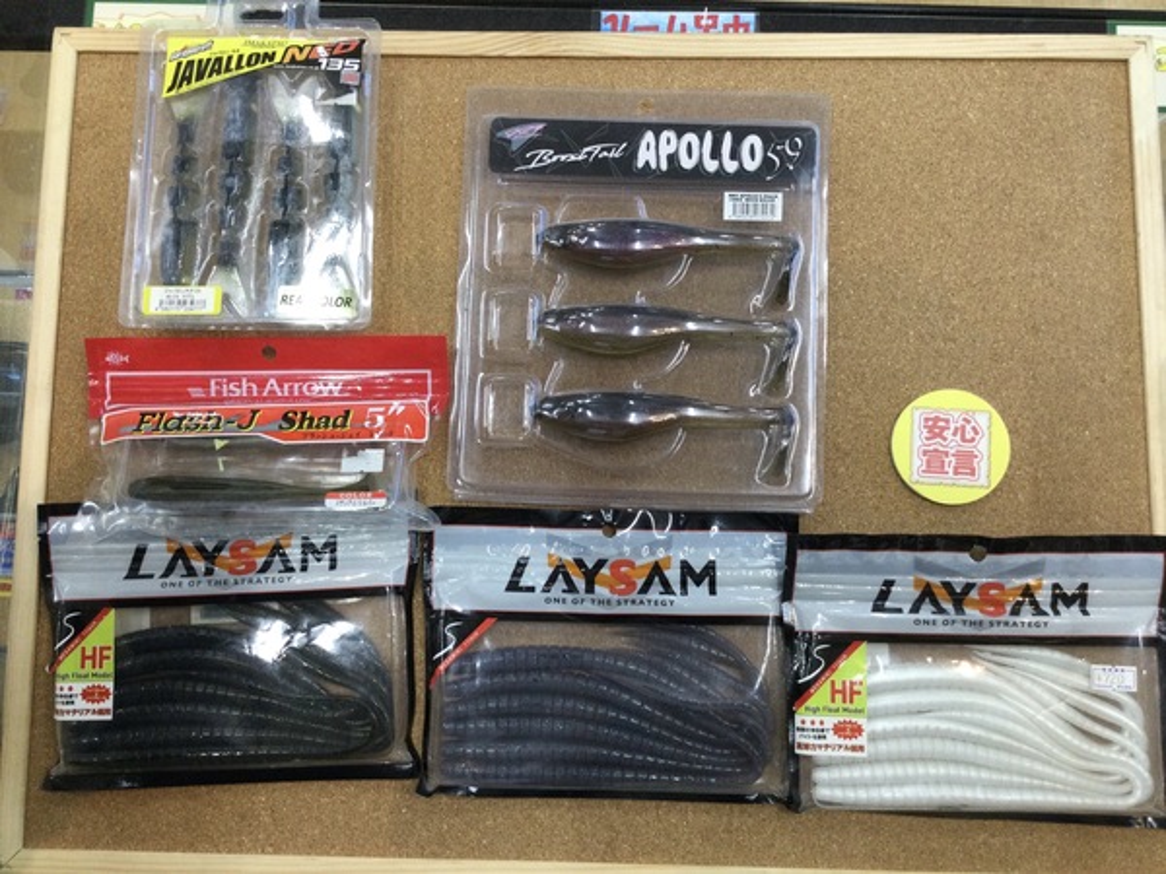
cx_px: 583
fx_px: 1044
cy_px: 437
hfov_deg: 58.4
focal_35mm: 31
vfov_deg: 45.4
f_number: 2.4
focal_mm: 3.3
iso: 40
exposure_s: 1/30
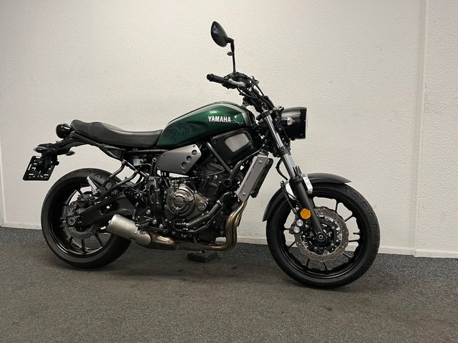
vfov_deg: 53.1
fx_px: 344
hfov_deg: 67.3
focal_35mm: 26
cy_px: 172
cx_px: 229
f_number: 1.6
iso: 64
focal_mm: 5.1
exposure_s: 1/50
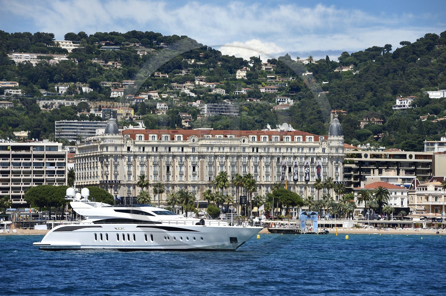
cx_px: 223
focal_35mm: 200
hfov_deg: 10.3
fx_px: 2476
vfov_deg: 6.9
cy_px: 148
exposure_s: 1/500
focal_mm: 200
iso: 200
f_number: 11
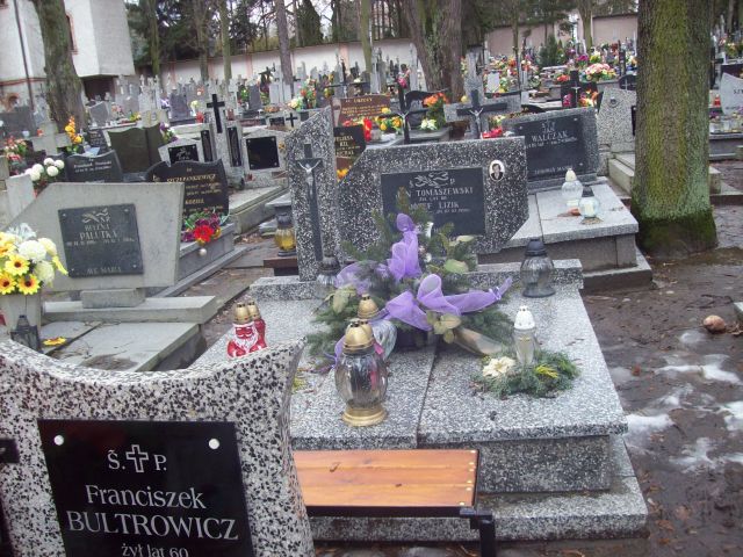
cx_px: 372
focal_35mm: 36
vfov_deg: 39.7
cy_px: 278
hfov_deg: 51.4
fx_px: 773
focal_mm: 6
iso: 80
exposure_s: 1/95.1
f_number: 2.7
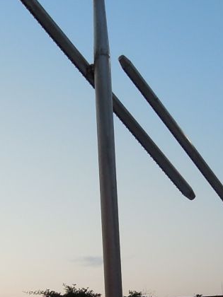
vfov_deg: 23.7
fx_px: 670
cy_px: 311
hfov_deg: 18.9
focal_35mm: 78
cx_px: 101
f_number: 2.8
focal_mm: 4.3
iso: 160
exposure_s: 1/50
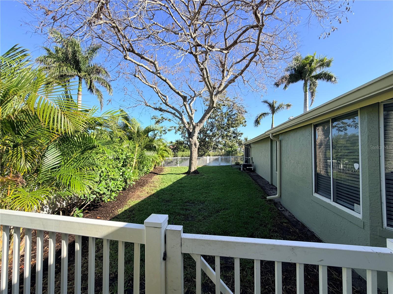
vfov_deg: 85.7
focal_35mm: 14
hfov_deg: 102.1
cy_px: 147
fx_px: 159
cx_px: 196
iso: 40
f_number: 2.2
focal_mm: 2.22
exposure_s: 1/579
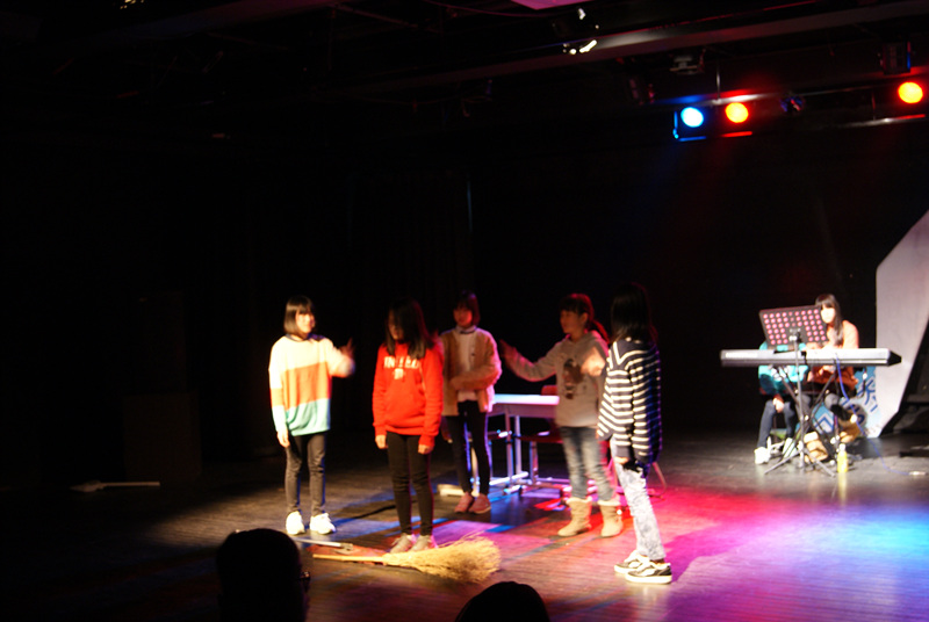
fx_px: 1163
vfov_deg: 30.0
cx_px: 464
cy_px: 311
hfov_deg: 43.5
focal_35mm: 45
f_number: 4.5
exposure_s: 1/3
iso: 400
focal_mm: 30
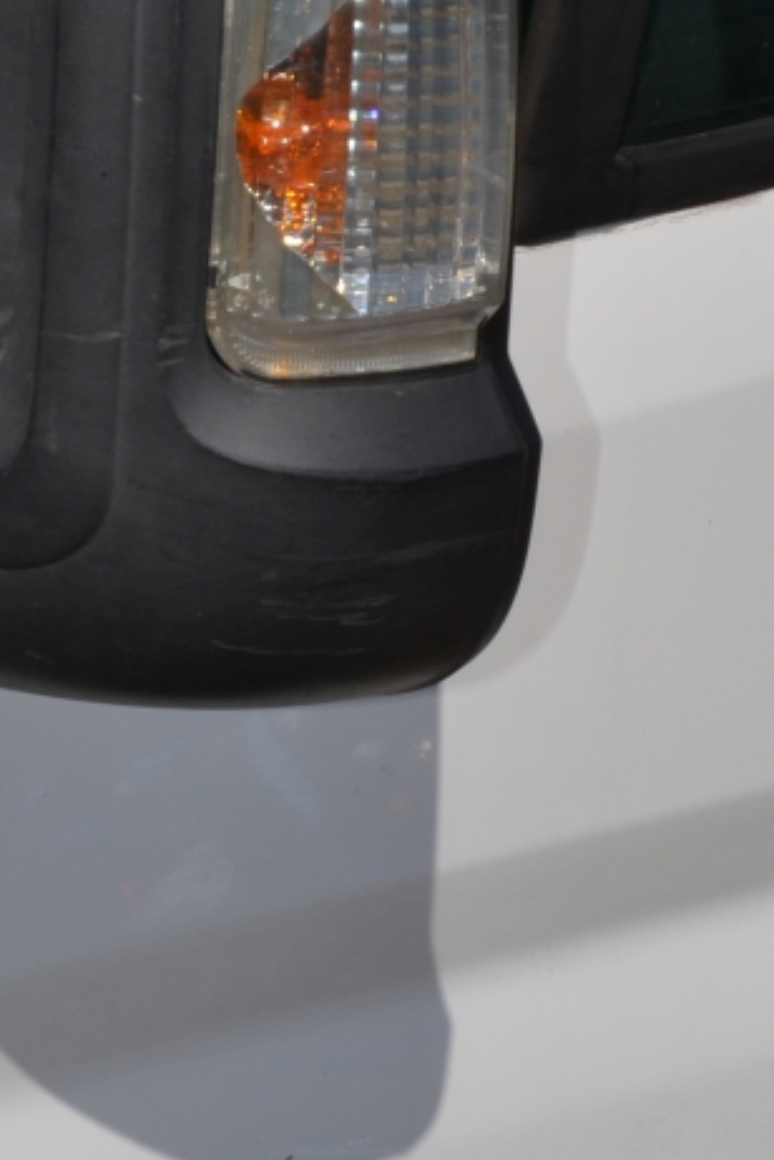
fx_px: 4353
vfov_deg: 15.1
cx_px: -82
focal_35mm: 135
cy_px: 319
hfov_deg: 10.0
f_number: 13
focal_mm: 26
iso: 100
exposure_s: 1/200
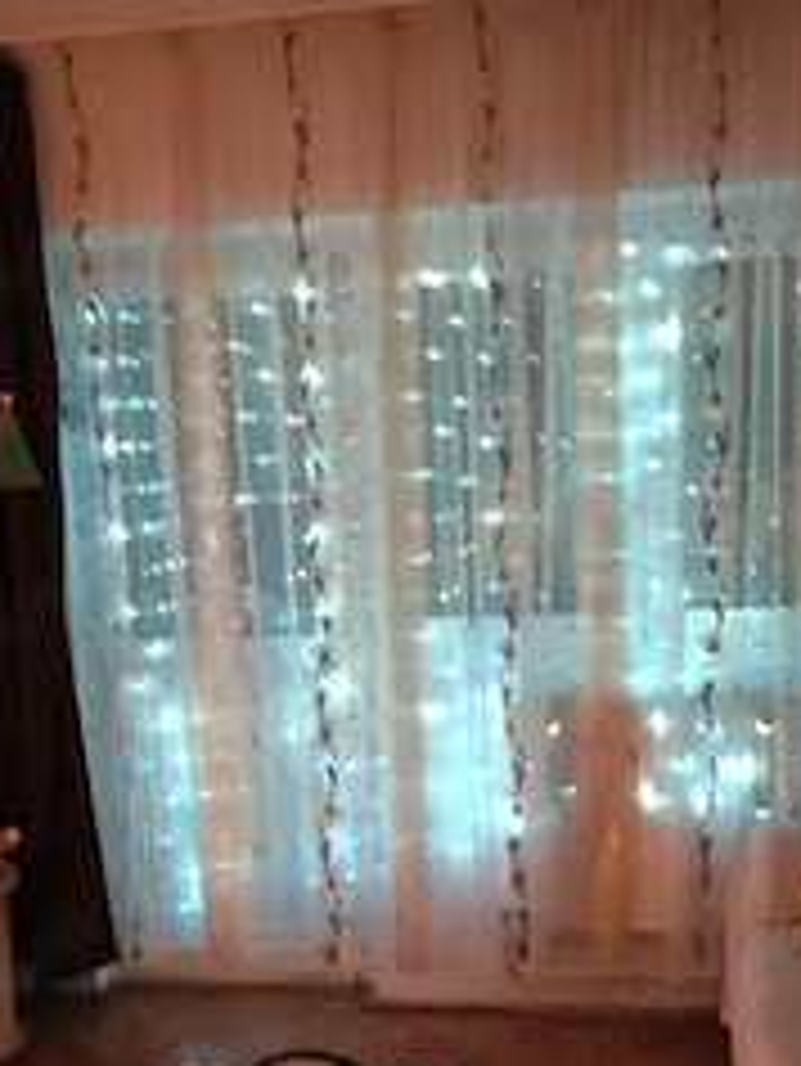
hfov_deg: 29.7
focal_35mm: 49
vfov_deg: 38.4
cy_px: 720
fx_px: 1510
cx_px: 387
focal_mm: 4.15
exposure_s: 1/17
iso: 1250
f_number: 2.2
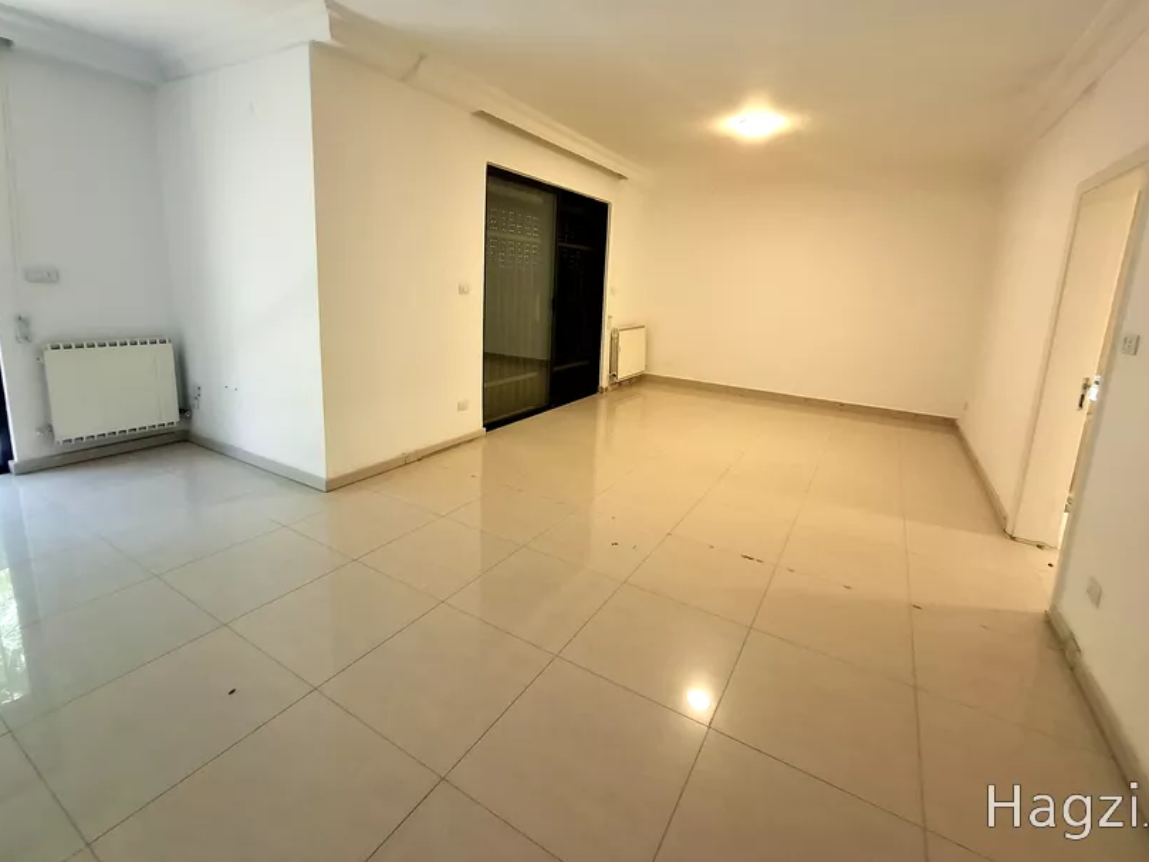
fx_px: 498
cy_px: 372
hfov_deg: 98.2
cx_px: 579
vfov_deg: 81.3
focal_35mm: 15
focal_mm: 1.74
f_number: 2.2
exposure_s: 1/50
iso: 125
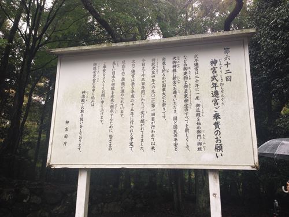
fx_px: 276
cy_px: 108
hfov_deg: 55.4
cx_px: 144
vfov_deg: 42.9
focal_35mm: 33
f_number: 2.4
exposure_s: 1/60
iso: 64
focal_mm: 4.12
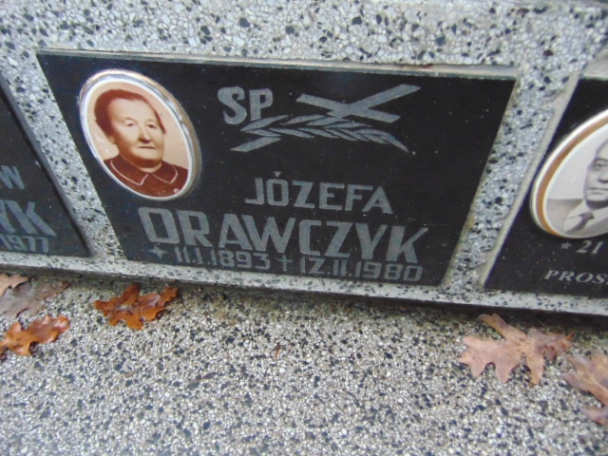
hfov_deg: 69.4
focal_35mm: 25
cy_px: 228
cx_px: 304
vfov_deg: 54.9
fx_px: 439
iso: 640
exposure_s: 1/160
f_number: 3
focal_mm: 4.5
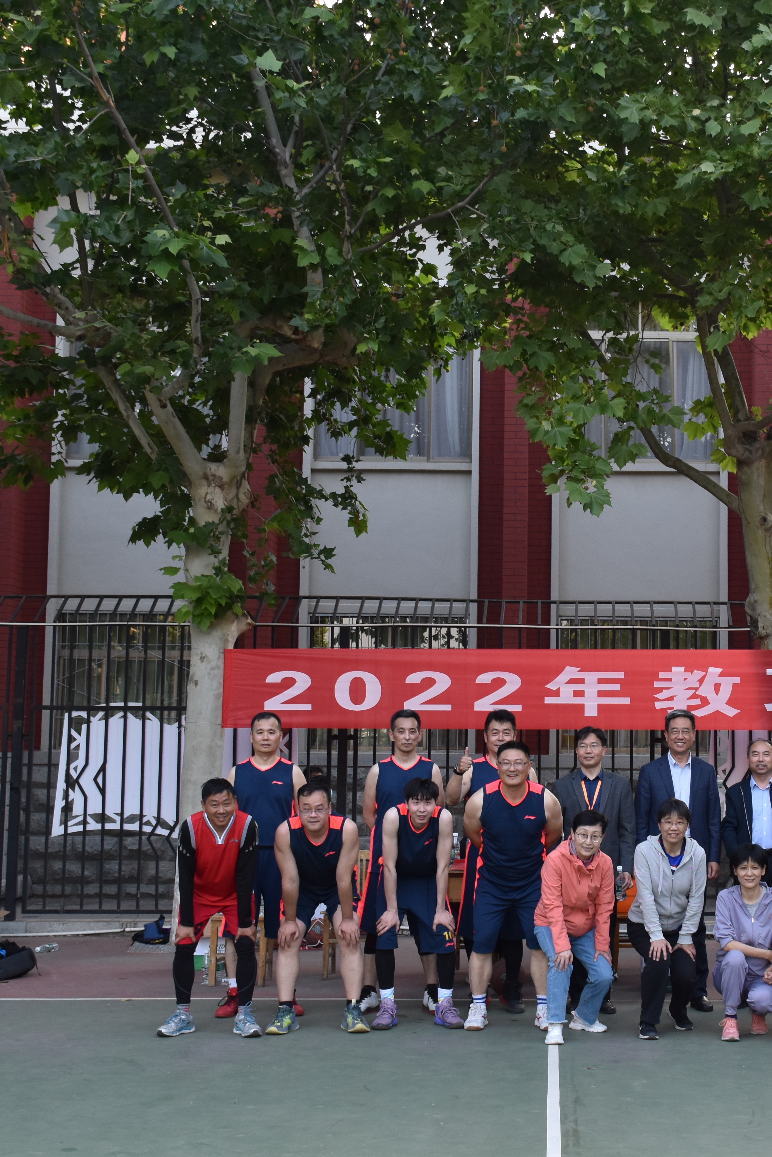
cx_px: 612
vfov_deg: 36.2
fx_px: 1769
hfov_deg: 24.3
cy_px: 579
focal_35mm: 55
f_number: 5.6
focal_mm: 24
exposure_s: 1/125
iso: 400
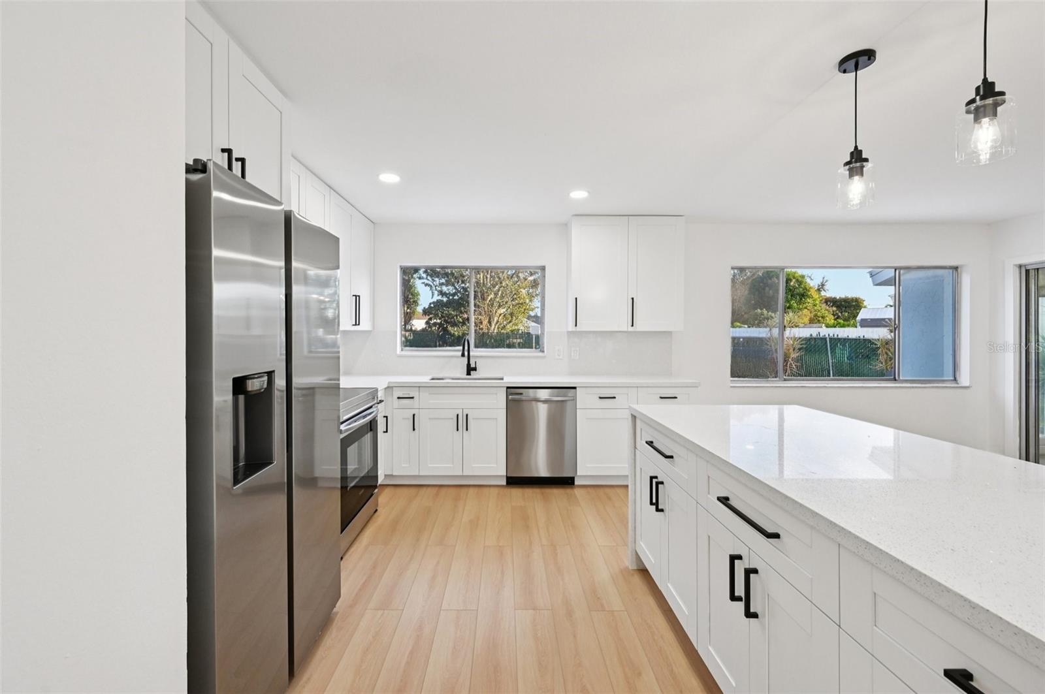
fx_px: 406
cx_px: 522
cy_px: 347
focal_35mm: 14
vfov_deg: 81.1
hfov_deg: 104.3
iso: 1000
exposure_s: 1/160
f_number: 8
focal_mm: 14
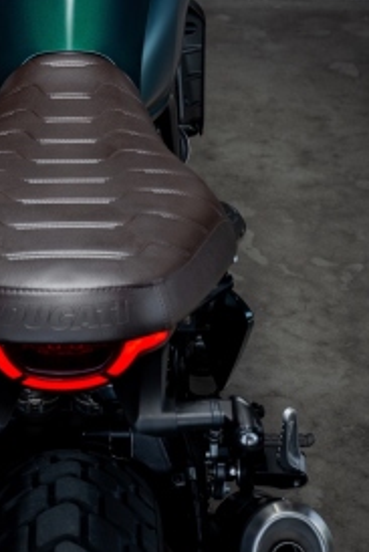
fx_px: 1781
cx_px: 65
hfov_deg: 11.8
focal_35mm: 116
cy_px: 119
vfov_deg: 17.5
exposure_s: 1/100
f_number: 8
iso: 200
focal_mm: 53
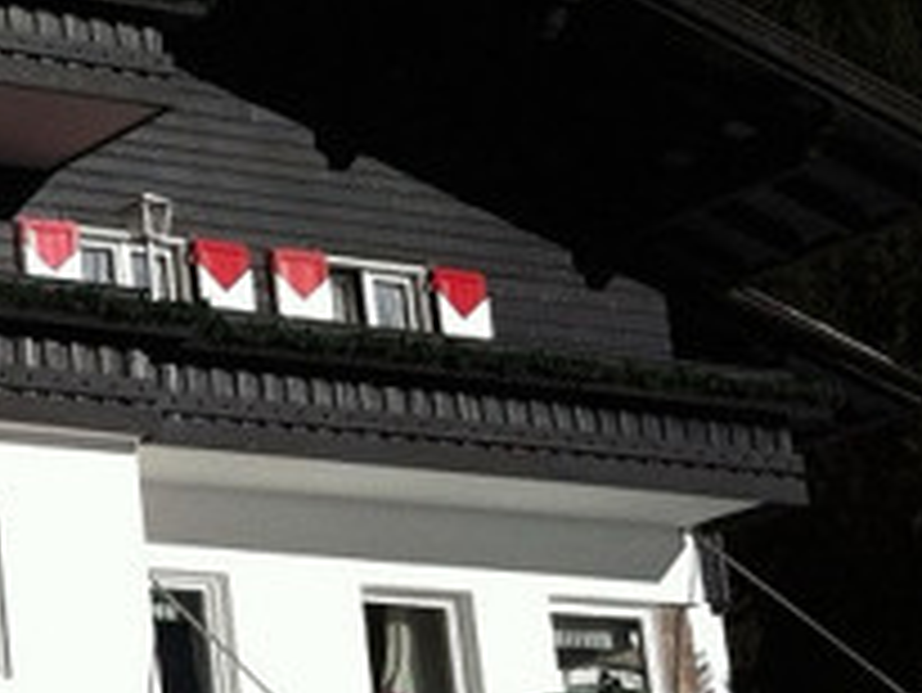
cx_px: -625
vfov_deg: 11.3
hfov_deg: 13.7
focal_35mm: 131
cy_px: 479
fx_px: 3491
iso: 80
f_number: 2.8
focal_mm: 3.85
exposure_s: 1/2011
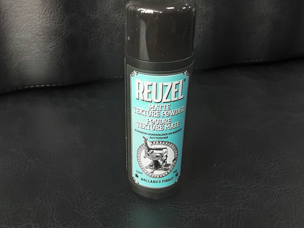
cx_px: 135
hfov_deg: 56.7
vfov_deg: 44.1
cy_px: 100
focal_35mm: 32
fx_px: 281
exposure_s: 1/50
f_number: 1.9
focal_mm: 2.9
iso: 80
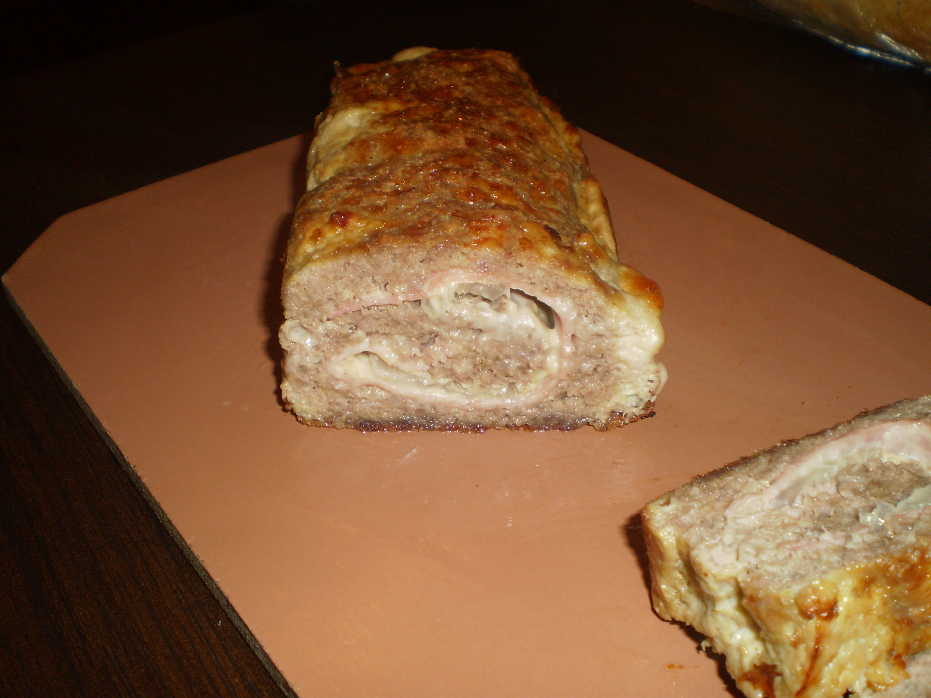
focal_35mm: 36
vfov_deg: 39.7
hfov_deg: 51.4
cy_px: 349
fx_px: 968
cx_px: 466
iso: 125
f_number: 3.1
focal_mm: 6.3
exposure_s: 1/30
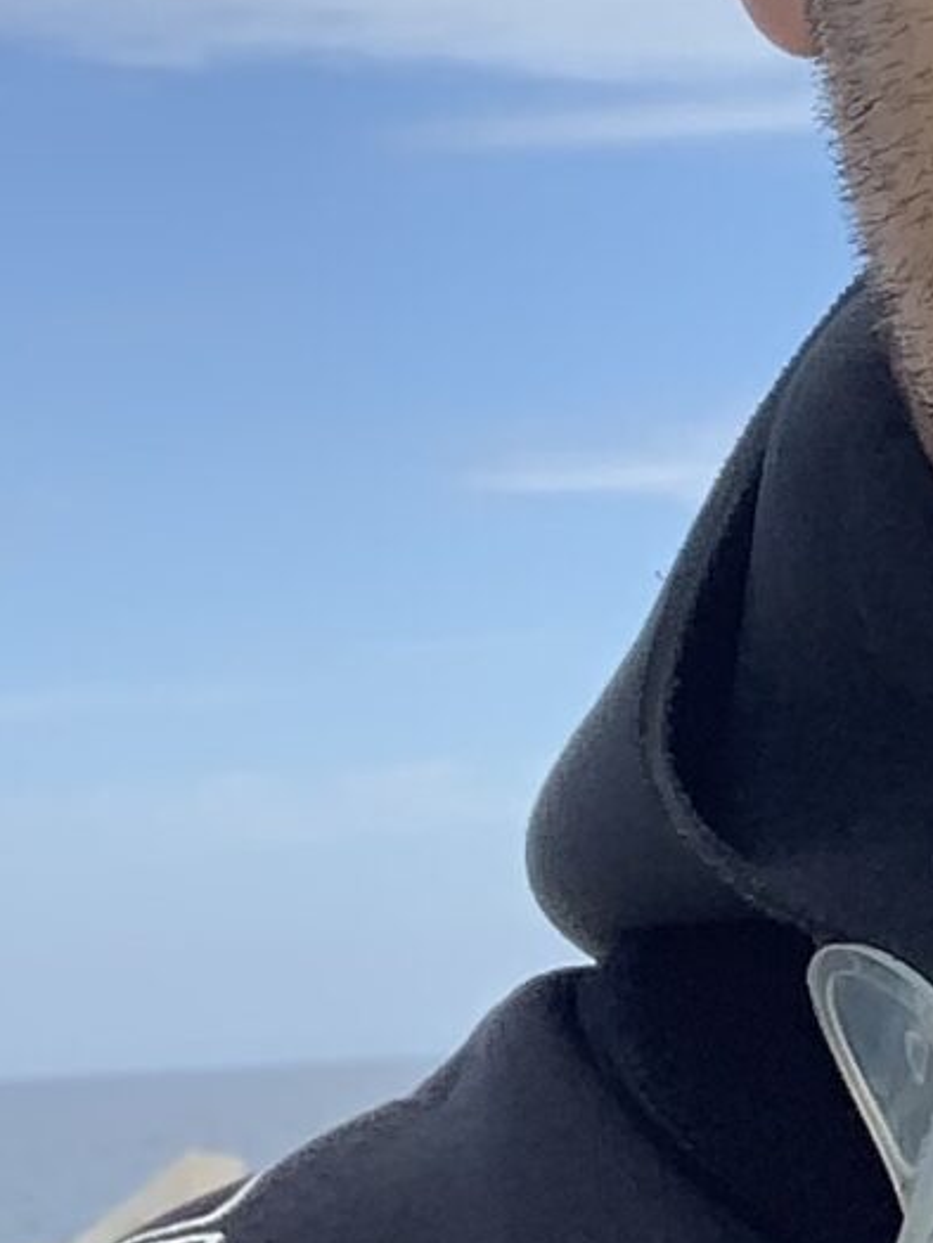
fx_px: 5604
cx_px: 2041
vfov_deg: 12.6
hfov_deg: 8.8
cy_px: 400
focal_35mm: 156
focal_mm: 2.87
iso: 16
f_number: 2.2
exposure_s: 1/657
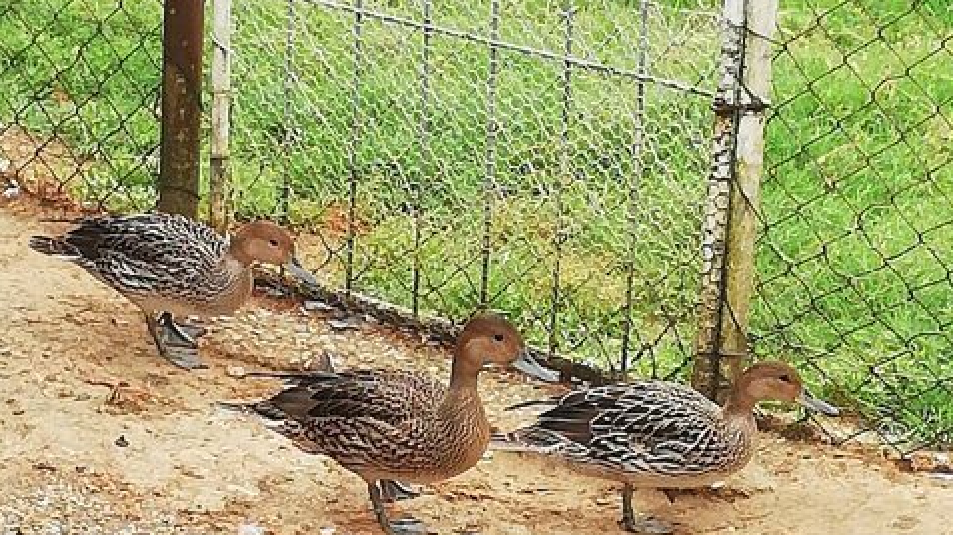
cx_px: 476
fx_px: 3840
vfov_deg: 8.0
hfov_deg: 14.1
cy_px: 399
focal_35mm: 152
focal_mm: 3.81
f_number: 2.2
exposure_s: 1/224
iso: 50
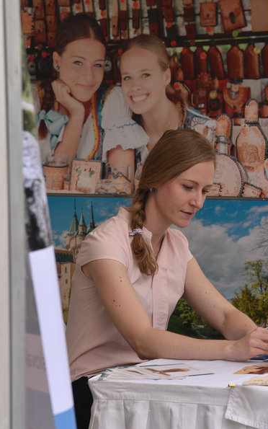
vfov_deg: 11.3
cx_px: 229
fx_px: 2161
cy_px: 216
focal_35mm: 185
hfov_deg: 7.1
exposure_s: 1/500
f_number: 5.6
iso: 250
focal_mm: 120
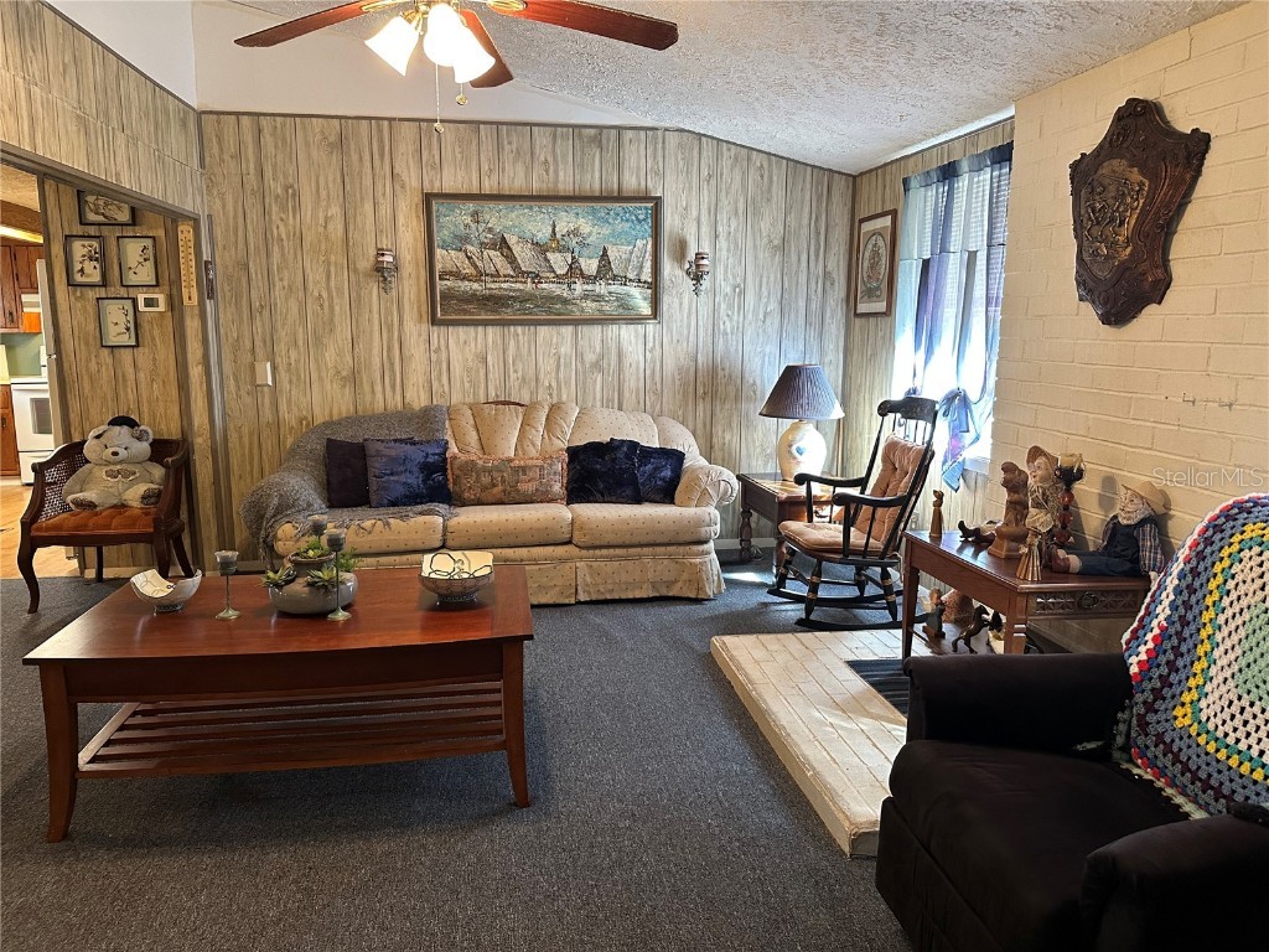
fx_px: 880
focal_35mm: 24
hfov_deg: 71.6
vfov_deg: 56.8
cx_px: 634
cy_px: 476
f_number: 1.78
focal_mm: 6.86
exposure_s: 1/60
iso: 320
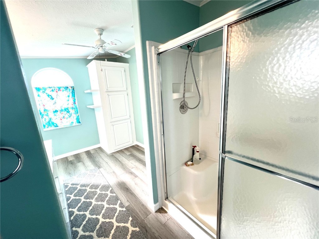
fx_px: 120
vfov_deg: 89.9
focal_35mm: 13
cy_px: 120
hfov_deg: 106.2
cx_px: 160
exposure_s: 1/120
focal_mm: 1.57
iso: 160
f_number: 1.8
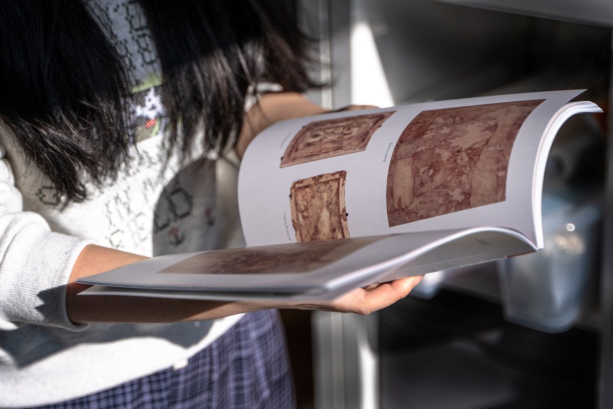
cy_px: 204
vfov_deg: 17.3
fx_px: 1345
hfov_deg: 25.7
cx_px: 306
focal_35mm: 79
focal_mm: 53
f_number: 2.8
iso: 320
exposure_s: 1/2000
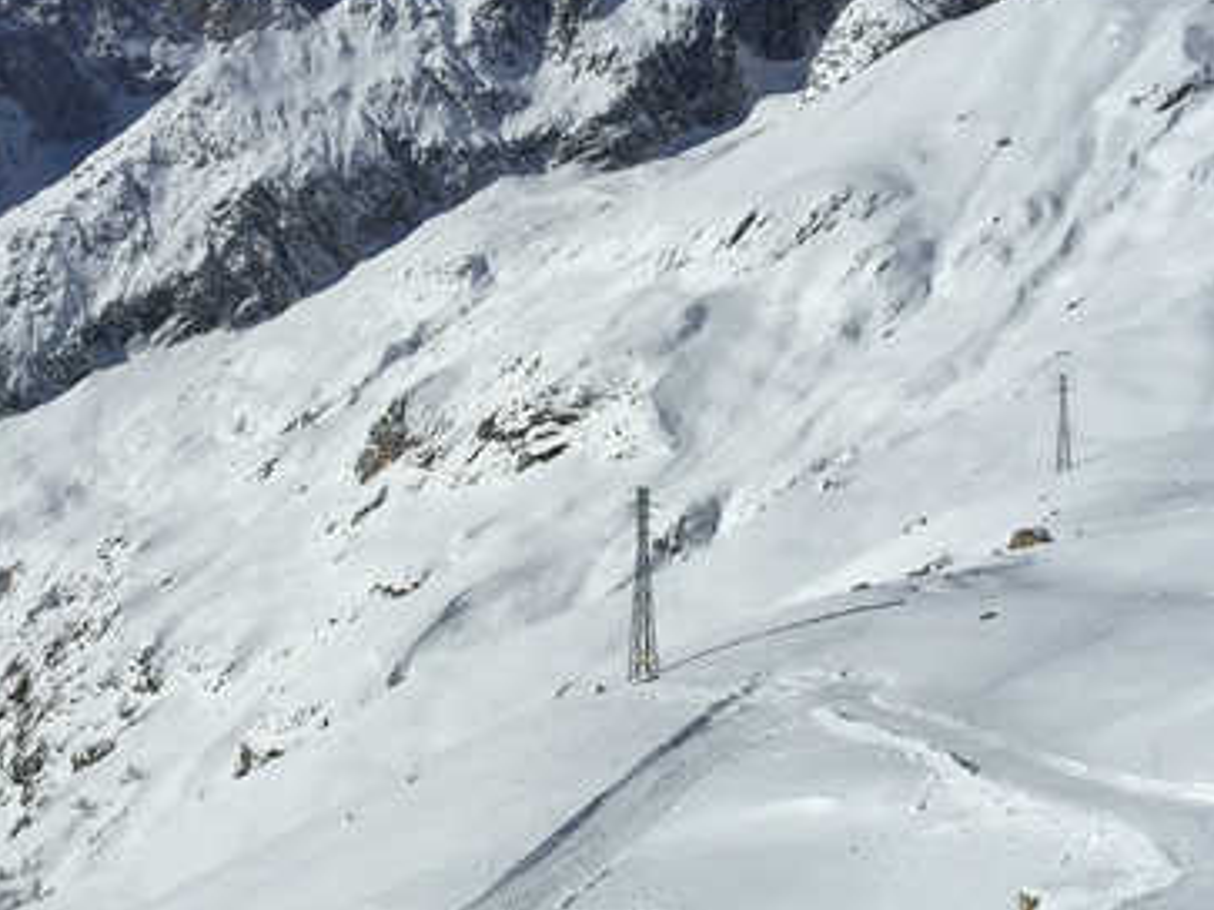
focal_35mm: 56
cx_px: 465
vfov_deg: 26.1
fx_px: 1963
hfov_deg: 34.2
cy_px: 507
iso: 32
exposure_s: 1/4950
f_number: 2.2
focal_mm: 4.15
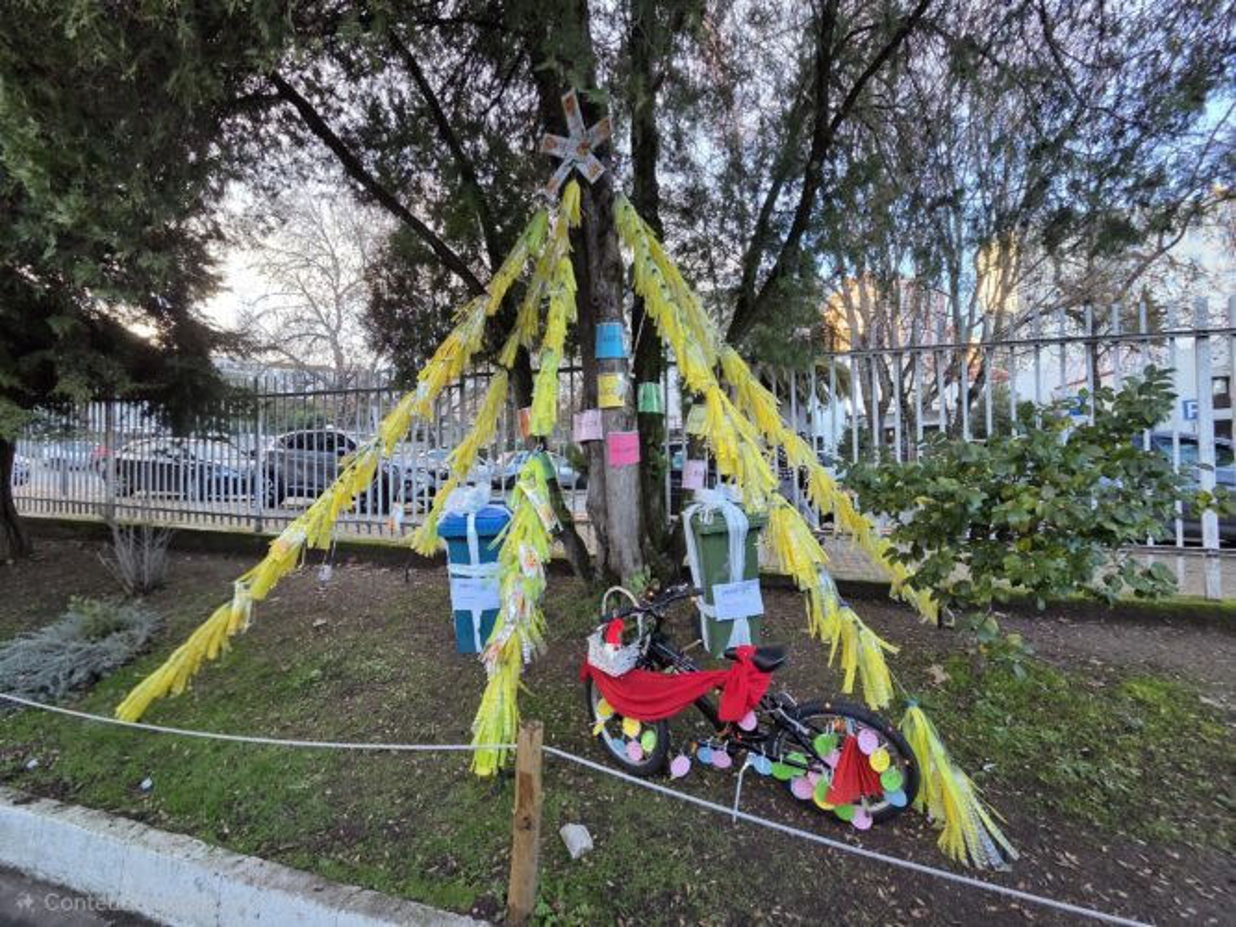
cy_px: 464
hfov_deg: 106.2
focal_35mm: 13
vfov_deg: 89.9
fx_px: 464
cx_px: 618
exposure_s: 1/101
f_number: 2.2
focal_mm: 2.2
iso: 125
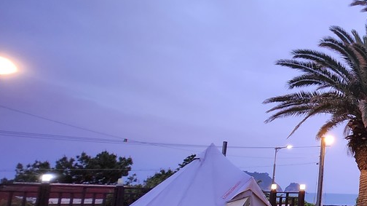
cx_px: 438
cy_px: 138
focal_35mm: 36
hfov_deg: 39.9
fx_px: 350
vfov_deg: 32.5
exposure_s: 1/60
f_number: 2.2
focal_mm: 1.7
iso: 160
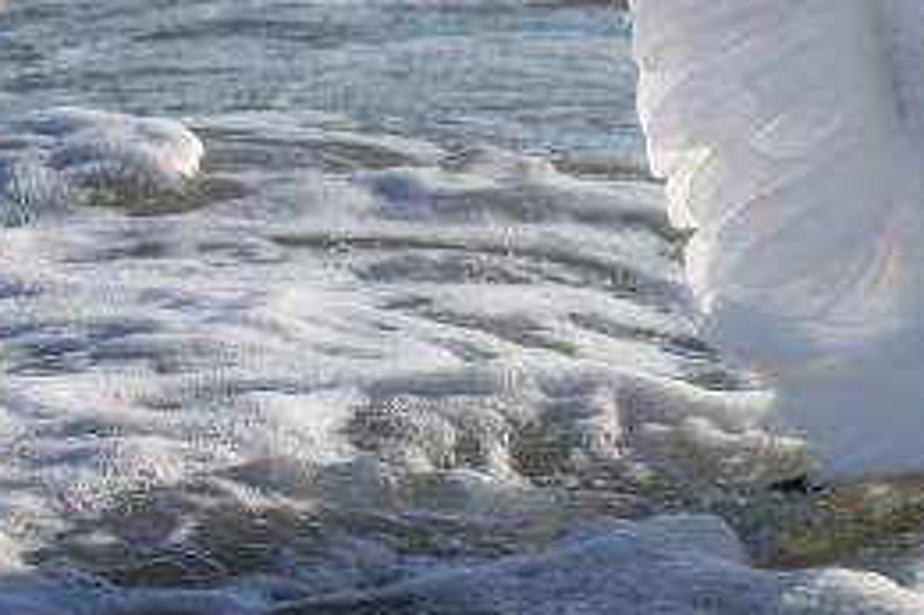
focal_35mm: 769
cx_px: 1375
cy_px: -76
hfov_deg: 2.7
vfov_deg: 1.8
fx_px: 19724
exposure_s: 1/6400
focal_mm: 250
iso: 800
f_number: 5.6
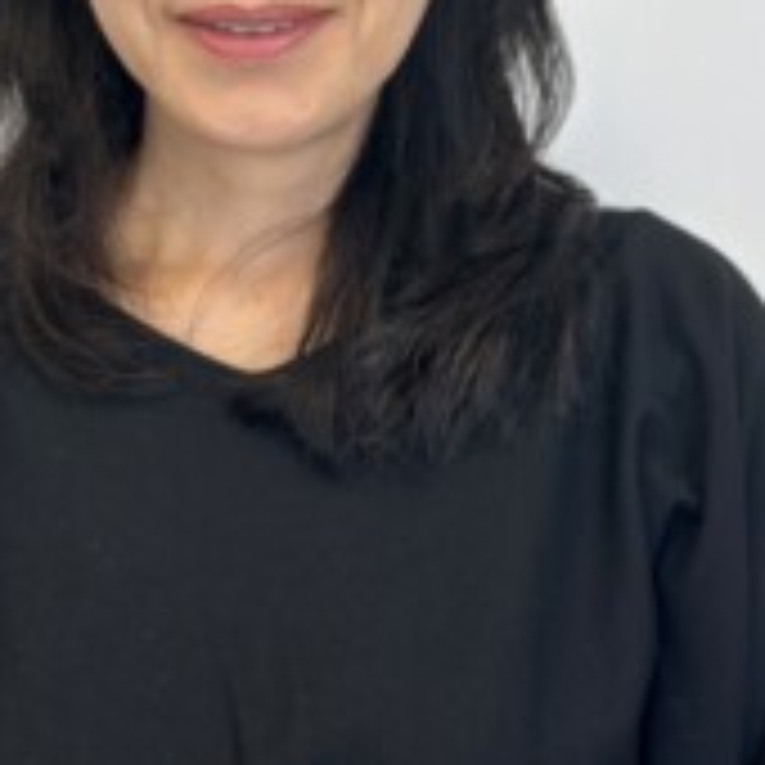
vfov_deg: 19.4
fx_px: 2200
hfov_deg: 19.7
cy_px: 106
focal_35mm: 88
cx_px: 259
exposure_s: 1/170
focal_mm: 6.86
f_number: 1.78
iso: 100
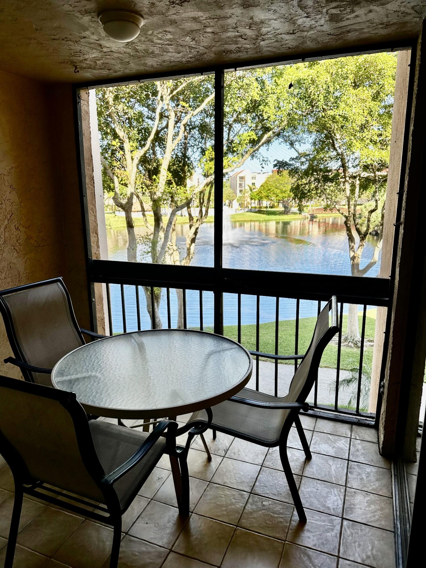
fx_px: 394
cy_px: 284
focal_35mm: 24
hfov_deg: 56.8
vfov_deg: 71.6
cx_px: 213
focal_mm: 6.86
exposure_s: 1/401
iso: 80
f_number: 1.78
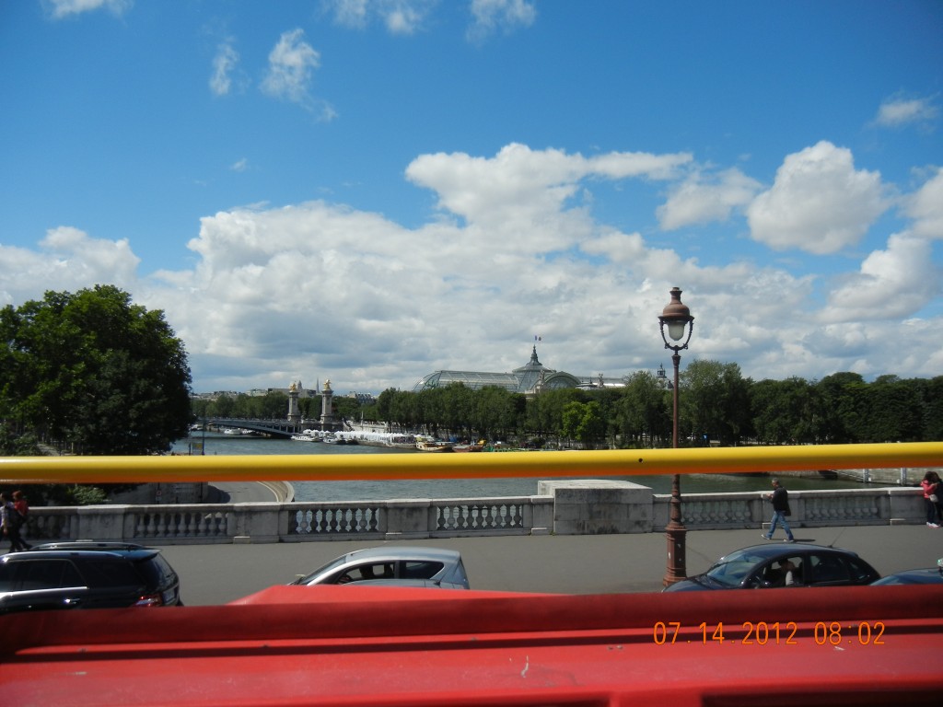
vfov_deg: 46.8
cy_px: 354
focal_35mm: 30
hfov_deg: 60.0
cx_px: 472
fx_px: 817
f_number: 7
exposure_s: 1/708
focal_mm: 5.4
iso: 160
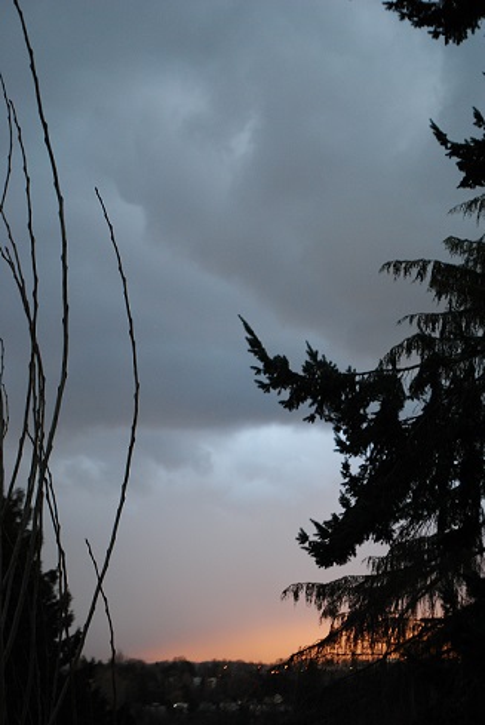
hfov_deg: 16.6
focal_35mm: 82
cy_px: 362
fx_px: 1664
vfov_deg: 24.6
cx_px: 242
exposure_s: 1/13
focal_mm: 55
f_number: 5.6
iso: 400
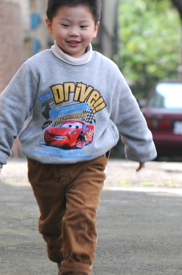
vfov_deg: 8.2
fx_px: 1915
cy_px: 145
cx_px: 74
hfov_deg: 5.4
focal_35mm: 252
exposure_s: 1/160
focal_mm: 135
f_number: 6.3
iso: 200
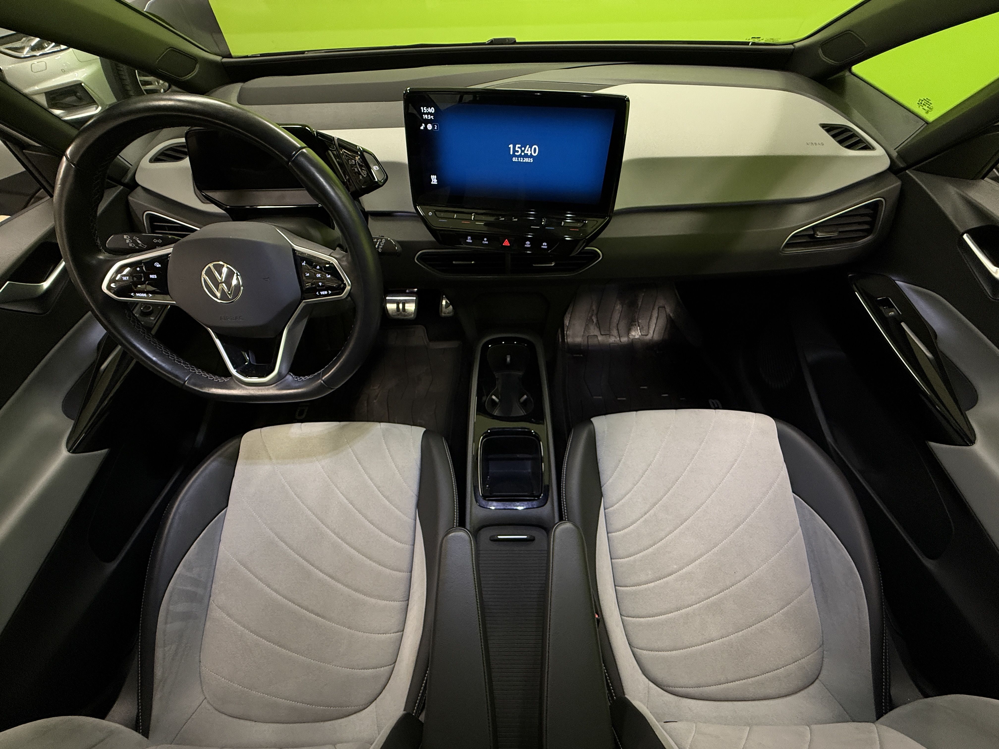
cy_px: 374
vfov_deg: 85.7
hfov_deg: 102.1
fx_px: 404
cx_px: 500
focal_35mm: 14
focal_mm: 2.22
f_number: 2.2
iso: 200
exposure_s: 1/50
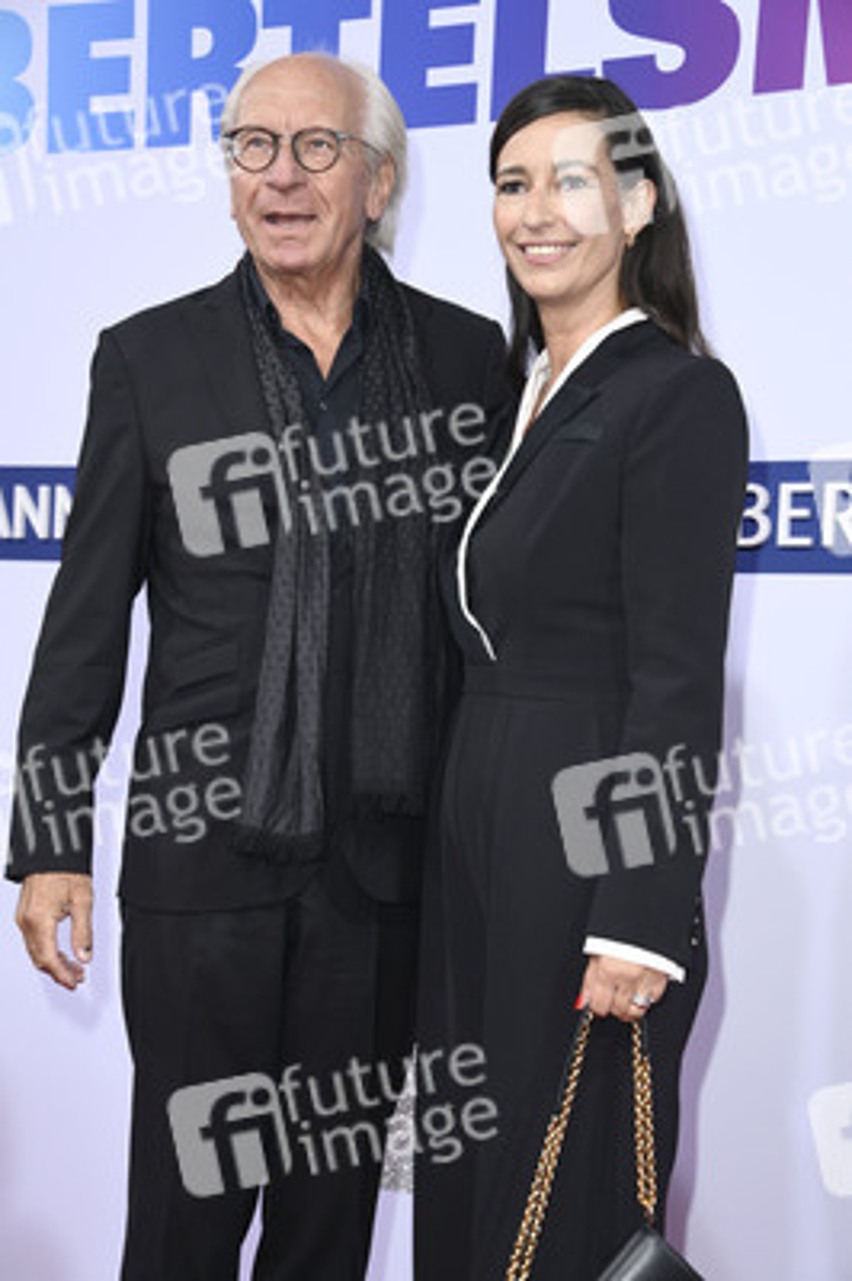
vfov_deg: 28.1
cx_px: 426
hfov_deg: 18.9
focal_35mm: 72
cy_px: 640
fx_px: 2560
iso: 800
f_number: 5.6
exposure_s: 1/200
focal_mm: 72
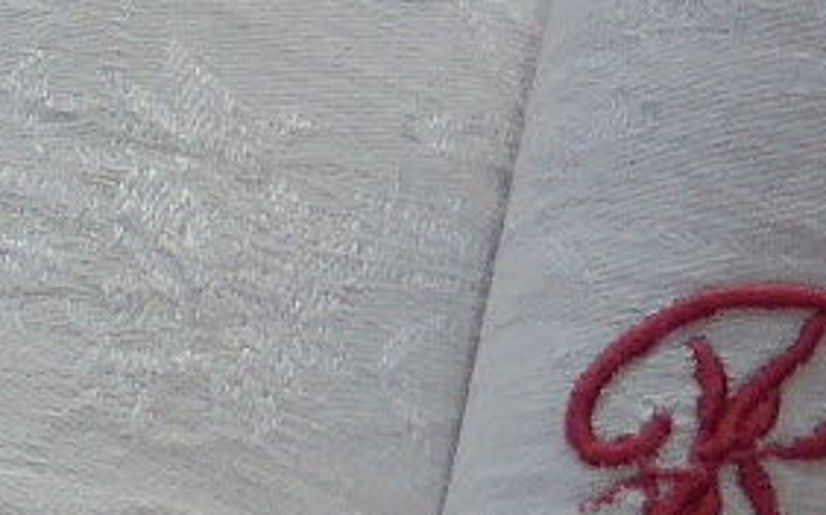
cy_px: 629
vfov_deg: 7.0
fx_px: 4163
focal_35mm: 185
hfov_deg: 10.2
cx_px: -958
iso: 100
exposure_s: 1/60
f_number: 3.3
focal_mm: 4.3
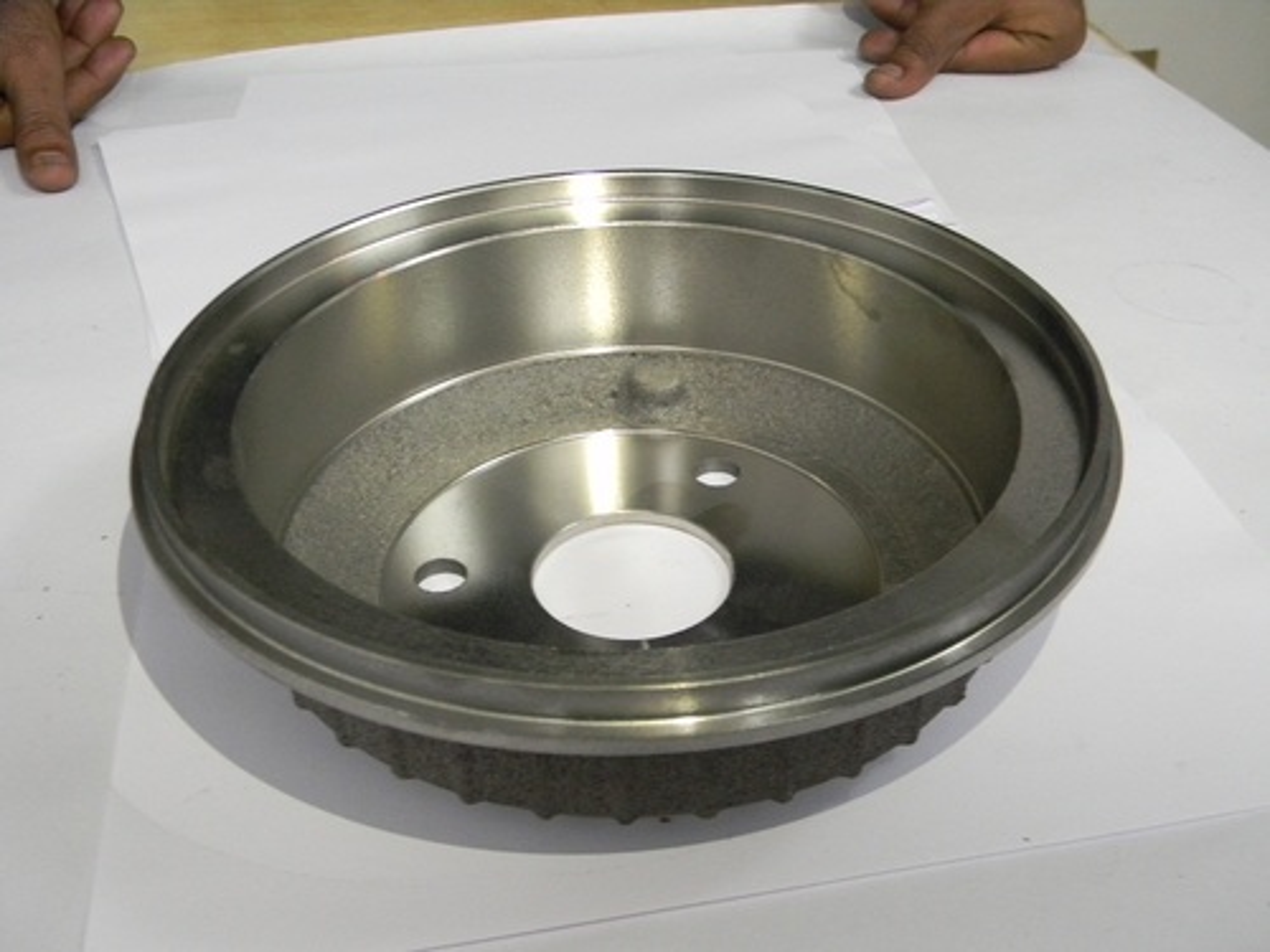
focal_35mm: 36
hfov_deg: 51.4
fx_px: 1321
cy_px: 476
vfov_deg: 39.7
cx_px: 635
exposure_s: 1/19
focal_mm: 6.4
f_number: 3.7
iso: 400
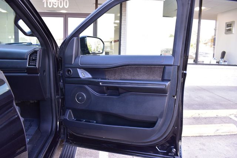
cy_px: 79
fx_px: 178
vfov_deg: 47.9
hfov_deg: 67.4
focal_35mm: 27
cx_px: 118
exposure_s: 1/30
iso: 400
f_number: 7.1
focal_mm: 18
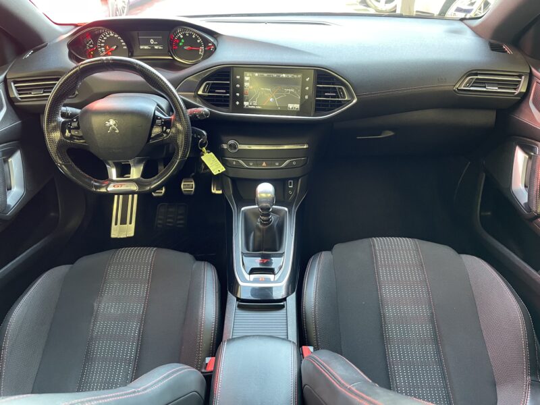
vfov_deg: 53.1
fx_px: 406
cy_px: 202
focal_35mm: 26
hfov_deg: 67.3
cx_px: 270
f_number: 1.6
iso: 320
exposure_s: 1/60
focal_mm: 4.2
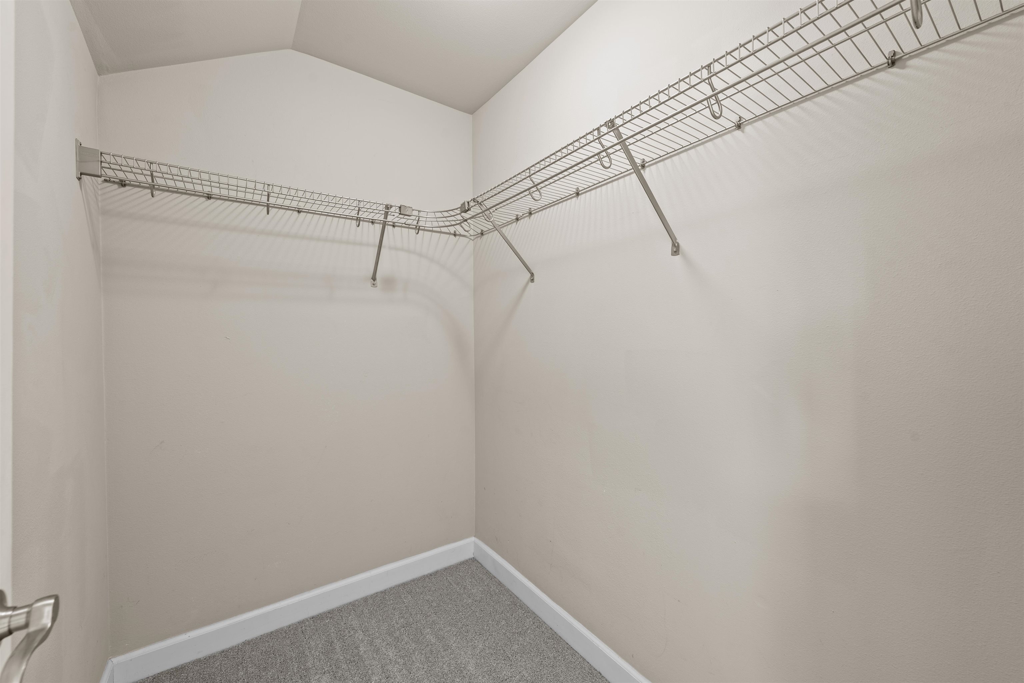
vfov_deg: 81.2
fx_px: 398
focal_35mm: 14
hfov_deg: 104.2
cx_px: 512
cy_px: 342
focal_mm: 14
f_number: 8
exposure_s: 1.6
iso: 100
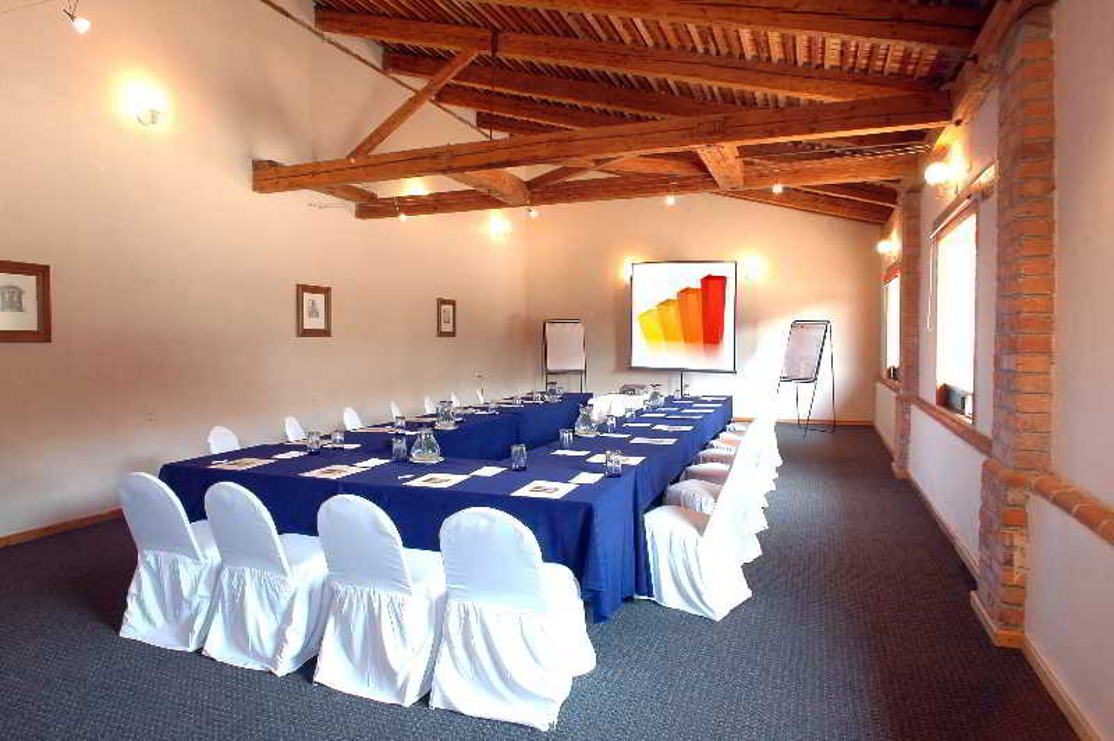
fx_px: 649
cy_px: 370
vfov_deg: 59.4
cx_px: 557
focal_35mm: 21
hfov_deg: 81.3
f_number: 9
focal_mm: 14
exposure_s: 1/3
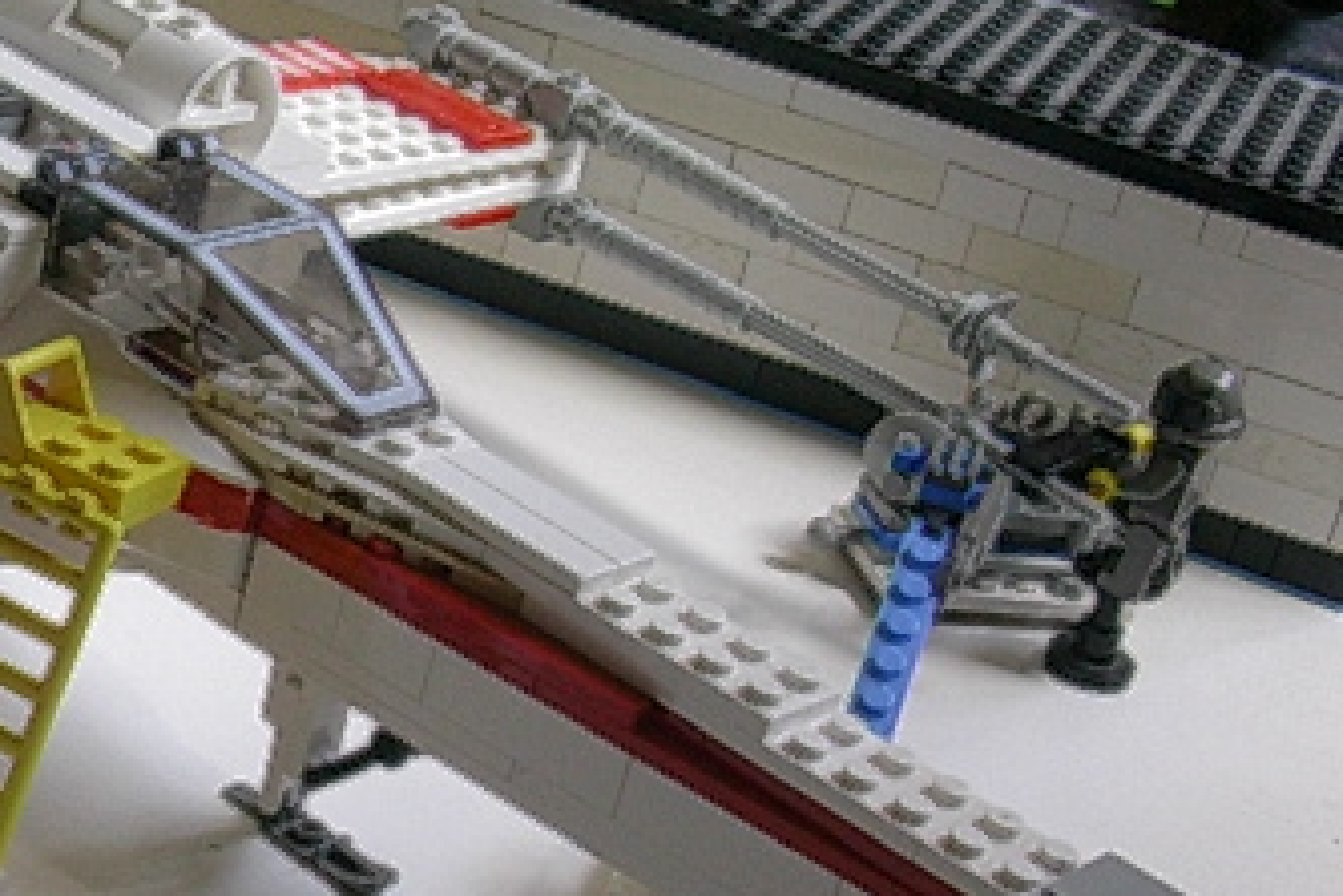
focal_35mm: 90
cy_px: 367
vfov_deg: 15.2
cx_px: 113
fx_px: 3357
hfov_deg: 22.0
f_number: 2.9
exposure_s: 1/49.3
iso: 70
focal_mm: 6.7
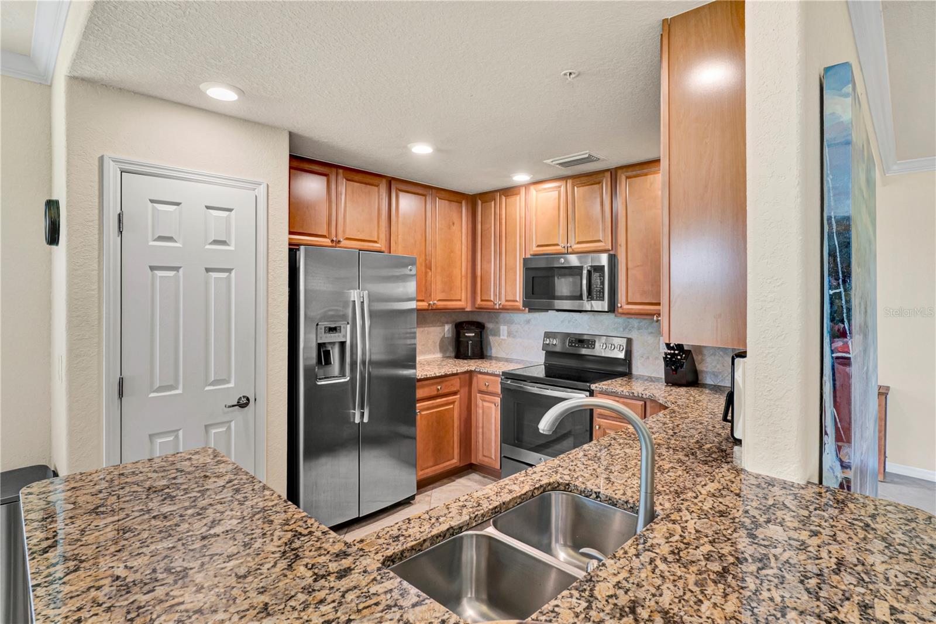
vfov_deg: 72.0
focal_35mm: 16
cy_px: 312
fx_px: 429
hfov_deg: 95.0
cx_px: 468
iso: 250
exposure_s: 1/13
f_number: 8
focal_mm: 11
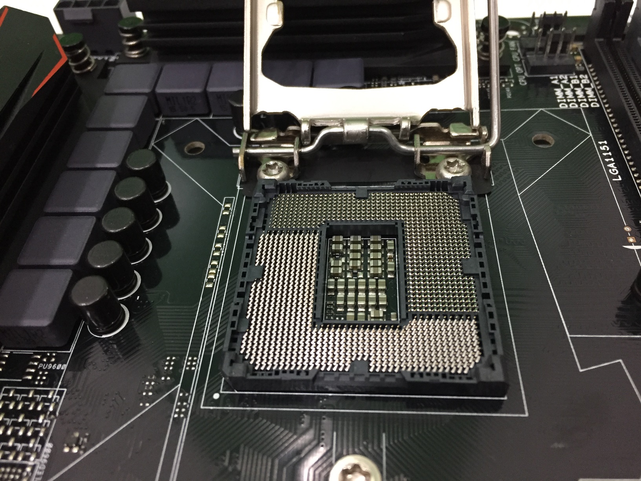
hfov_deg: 61.7
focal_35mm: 29
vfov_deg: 48.2
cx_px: 320
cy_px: 240
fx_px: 537
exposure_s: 1/33
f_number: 2.2
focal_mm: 4.15
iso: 200
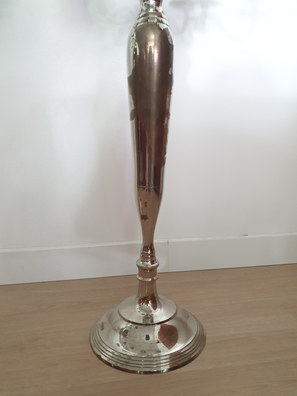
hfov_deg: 53.1
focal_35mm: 26
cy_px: 198
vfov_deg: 67.3
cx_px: 148
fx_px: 297
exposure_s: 1/20
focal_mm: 4.32
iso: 500
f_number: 1.5
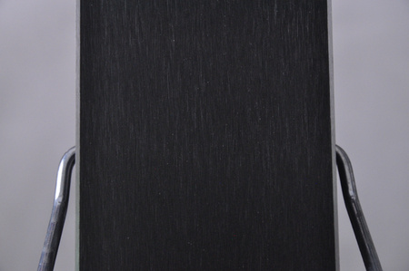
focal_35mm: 158
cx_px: 204
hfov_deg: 13.1
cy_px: 136
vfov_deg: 8.7
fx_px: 1787
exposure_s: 1/125
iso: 3200
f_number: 9.5
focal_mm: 105
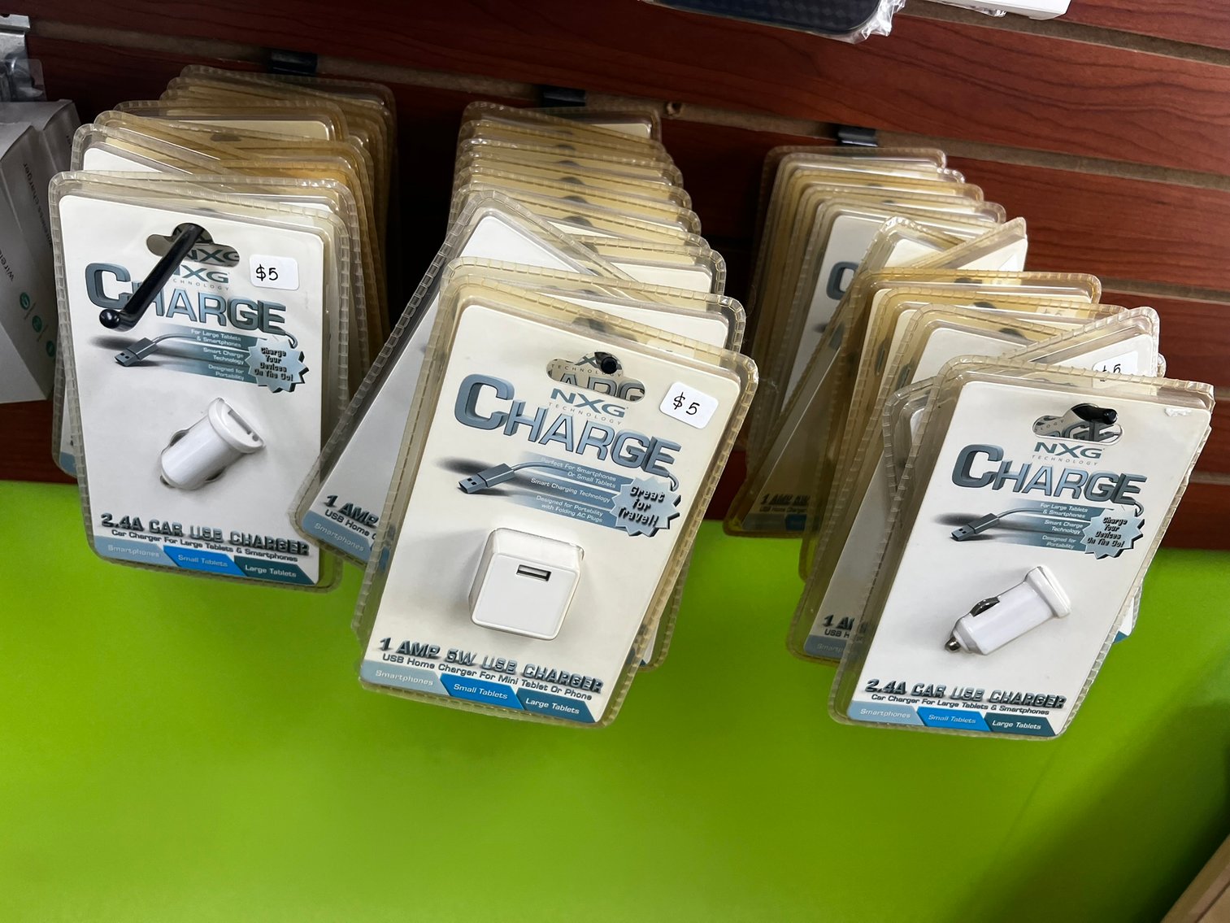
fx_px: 924
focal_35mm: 26
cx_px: 615
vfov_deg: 53.1
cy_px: 462
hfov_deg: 67.3
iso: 100
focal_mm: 5.7
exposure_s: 1/120
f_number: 1.5
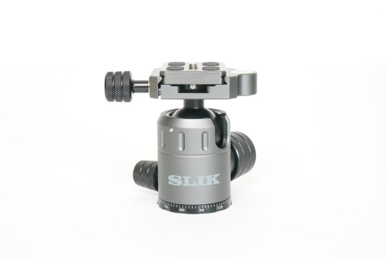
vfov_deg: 18.2
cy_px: 129
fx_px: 804
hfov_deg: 27.0
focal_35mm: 75
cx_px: 193
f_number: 16
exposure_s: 1/3
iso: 200
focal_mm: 50
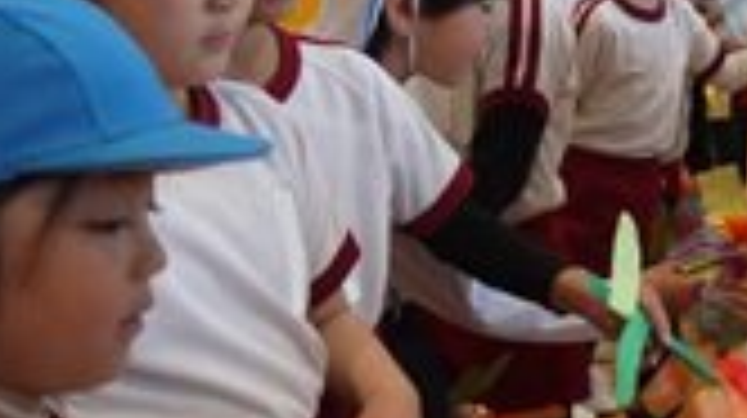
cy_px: 256
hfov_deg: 25.7
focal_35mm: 79
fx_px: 1563
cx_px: 720
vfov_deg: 15.2
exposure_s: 1/60
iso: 160
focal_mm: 14
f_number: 3.5
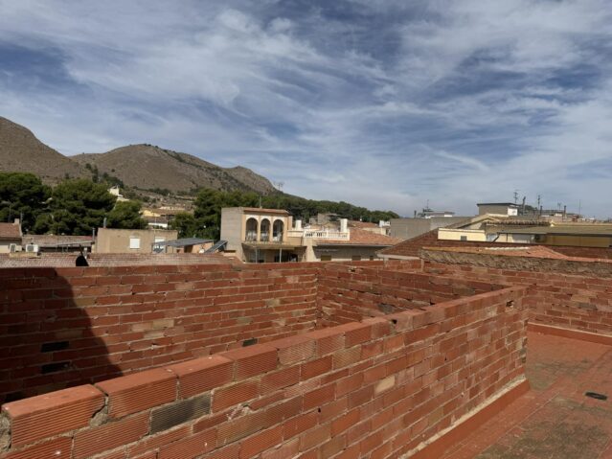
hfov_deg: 71.6
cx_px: 306
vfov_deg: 56.8
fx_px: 424
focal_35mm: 24
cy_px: 230
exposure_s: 1/9091
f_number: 1.78
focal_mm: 6.76
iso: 80
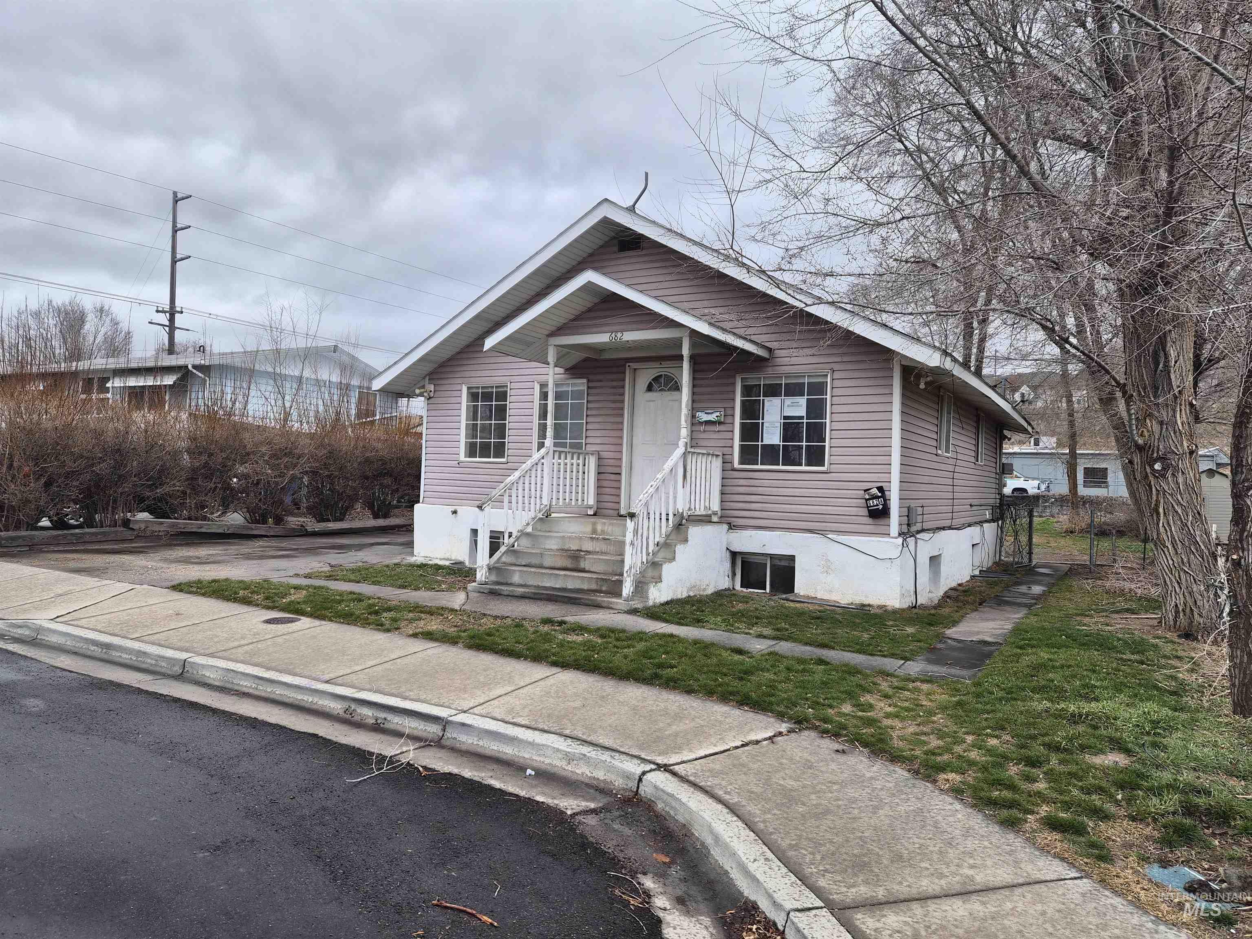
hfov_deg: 73.9
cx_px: 626
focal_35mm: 23
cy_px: 470
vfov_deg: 58.9
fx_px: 832
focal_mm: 5.4
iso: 80
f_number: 1.8
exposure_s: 1/738
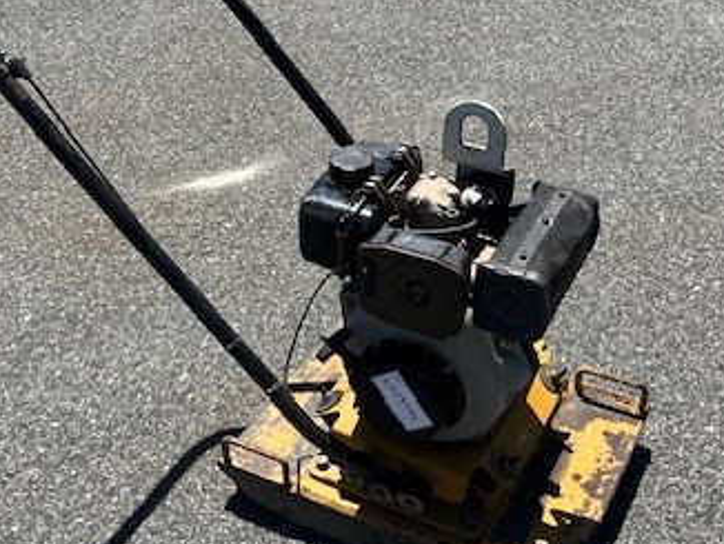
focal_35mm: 51
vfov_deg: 28.6
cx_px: 366
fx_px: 1067
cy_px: 311
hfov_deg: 37.5
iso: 50
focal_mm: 5.1
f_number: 1.6
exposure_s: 1/3521
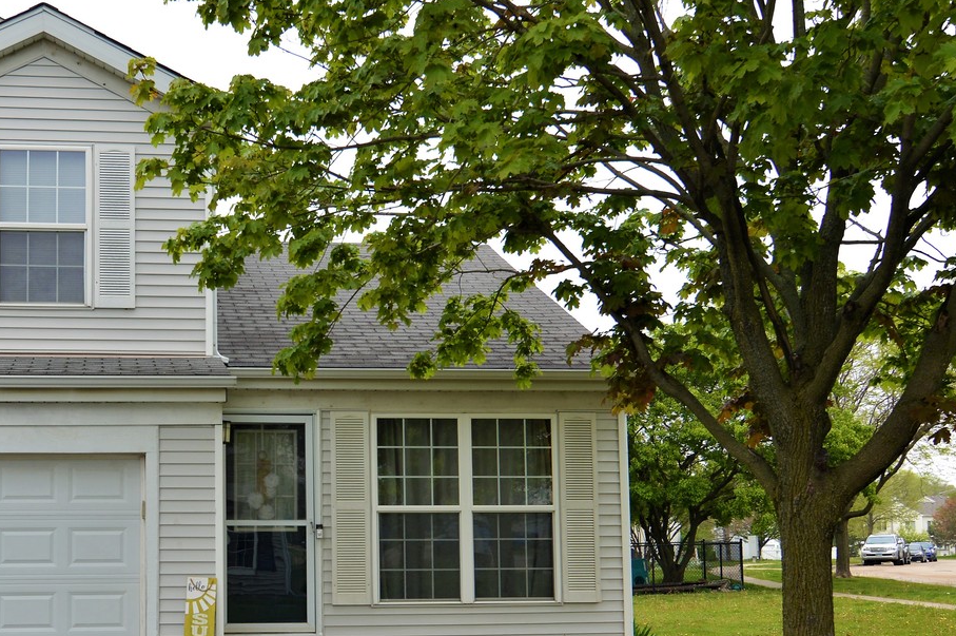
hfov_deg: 44.5
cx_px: 288
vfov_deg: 30.6
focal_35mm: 43
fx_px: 1141
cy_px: 473
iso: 110
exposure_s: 1/125
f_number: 5.6
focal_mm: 16
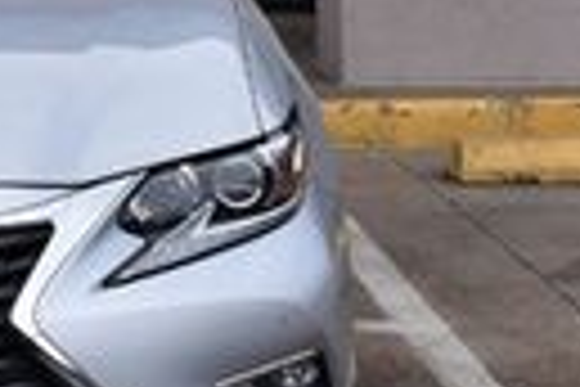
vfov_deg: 6.7
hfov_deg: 10.1
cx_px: -180
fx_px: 3230
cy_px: -207
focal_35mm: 200
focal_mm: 27
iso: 400
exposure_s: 1/400
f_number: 11
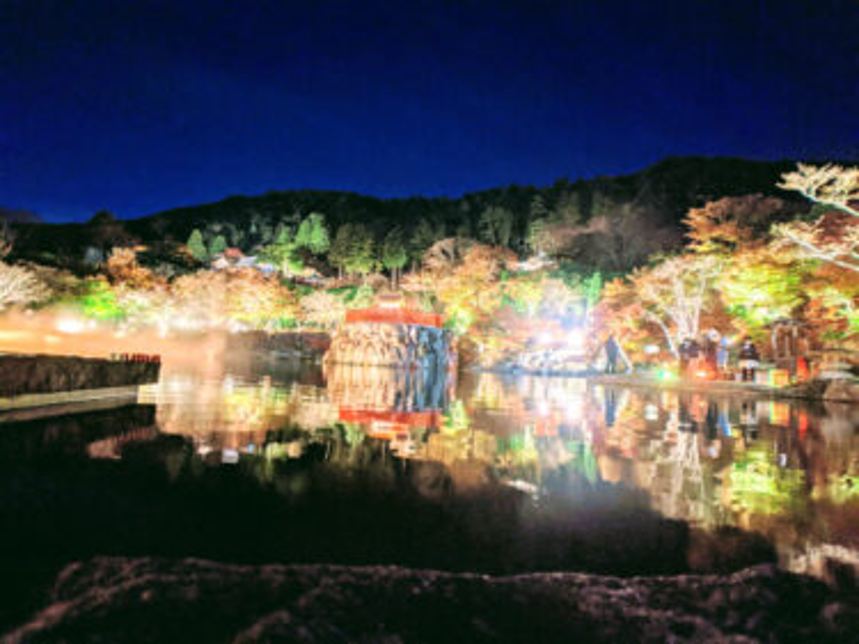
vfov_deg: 51.3
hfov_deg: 65.3
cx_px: 430
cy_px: 322
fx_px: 670
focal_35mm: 27
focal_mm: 4.44
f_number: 1.8
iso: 317
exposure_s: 1/6.25
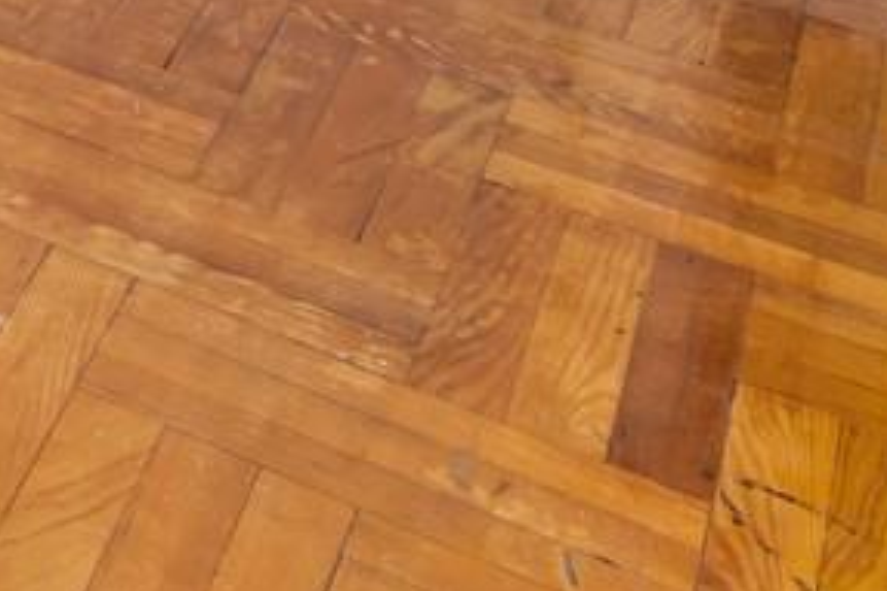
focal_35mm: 100
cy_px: -1338
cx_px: -1344
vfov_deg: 9.6
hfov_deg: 13.5
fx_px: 2462
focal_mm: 14
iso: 500
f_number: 10
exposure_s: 1/2
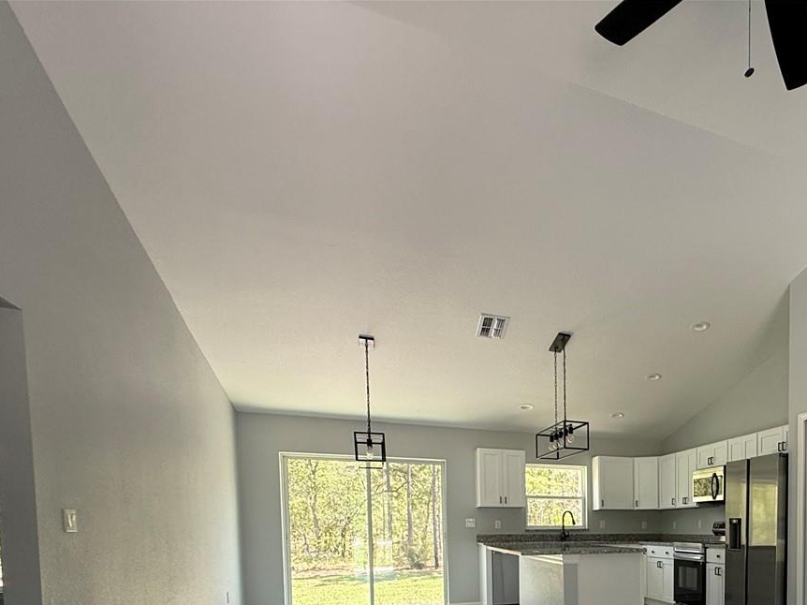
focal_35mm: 26
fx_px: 606
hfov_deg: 59.2
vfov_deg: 46.9
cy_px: 561
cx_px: 699
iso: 125
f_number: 2.2
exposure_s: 1/99
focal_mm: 2.22
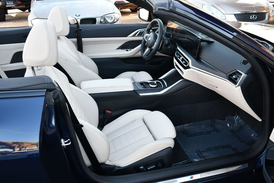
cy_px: 92
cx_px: 137
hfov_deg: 53.1
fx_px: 274
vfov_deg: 36.9
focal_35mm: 36
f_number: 3.5
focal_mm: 18
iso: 450
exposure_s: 1/250
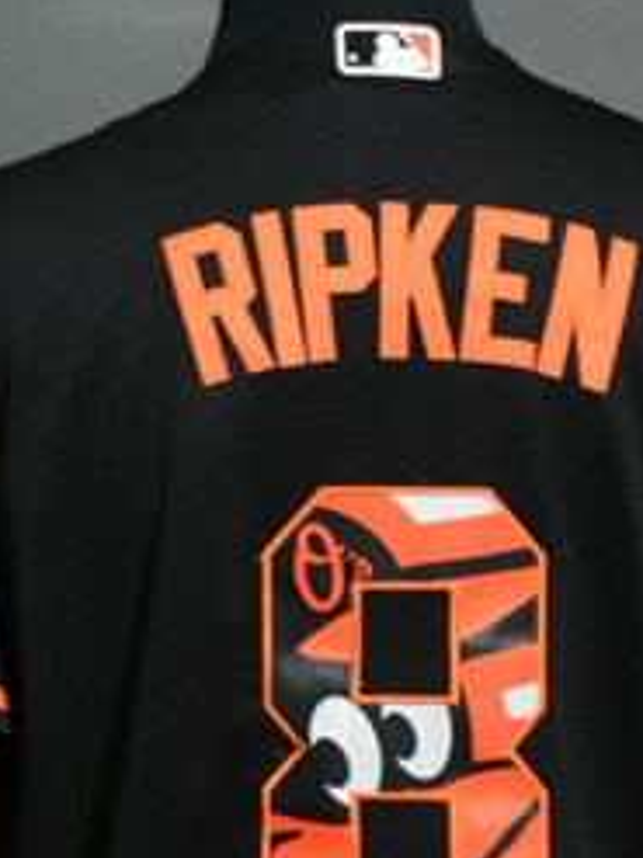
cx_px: -212
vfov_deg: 10.1
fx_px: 4859
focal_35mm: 196
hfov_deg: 7.5
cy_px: 681
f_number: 4.5
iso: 100
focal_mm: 42
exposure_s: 2.5
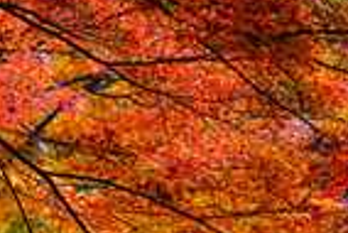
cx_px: -61
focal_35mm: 250
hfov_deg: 8.2
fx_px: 2419
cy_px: 291
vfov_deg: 5.5
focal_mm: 89
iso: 100
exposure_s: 1/125
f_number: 4.5
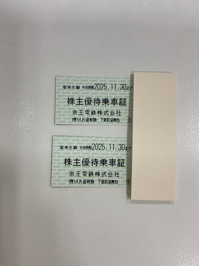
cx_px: 100
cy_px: 133
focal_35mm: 29
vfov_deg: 61.7
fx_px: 222
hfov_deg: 48.2
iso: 32
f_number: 1.8
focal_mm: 3
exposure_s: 1/100
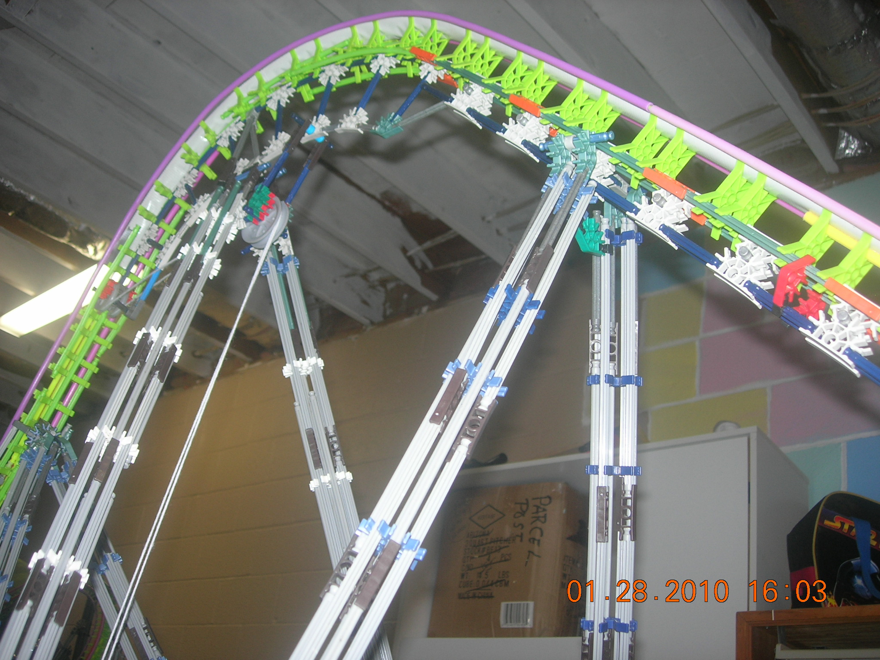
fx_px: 966
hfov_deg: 49.0
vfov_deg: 37.7
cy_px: 330
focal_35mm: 38
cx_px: 440
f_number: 2.8
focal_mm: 7.8
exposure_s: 1/60.1
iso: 64
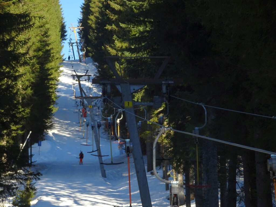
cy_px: 104
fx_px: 1690
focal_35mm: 212
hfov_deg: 9.3
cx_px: 138
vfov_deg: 7.0
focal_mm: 36.24
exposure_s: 1/250
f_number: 6.3
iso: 200
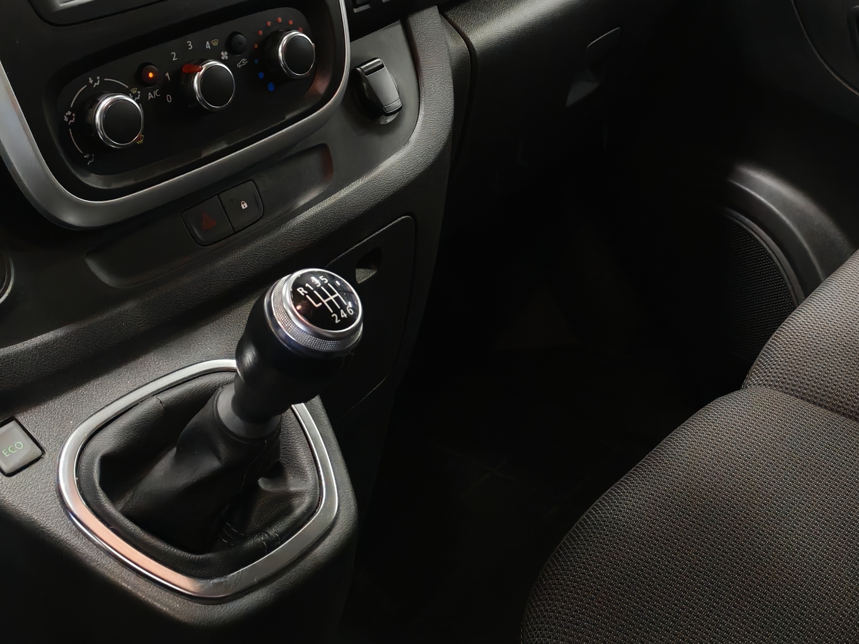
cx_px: 535
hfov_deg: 34.8
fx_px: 1365
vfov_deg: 26.3
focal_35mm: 55
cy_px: 189
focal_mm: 6.12
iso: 1297
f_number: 1.9
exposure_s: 1/100
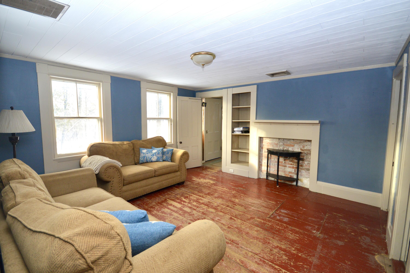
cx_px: 205
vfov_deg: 71.9
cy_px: 136
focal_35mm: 16
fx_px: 188
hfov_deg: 95.0
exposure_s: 1/60
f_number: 4.2
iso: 560
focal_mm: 11
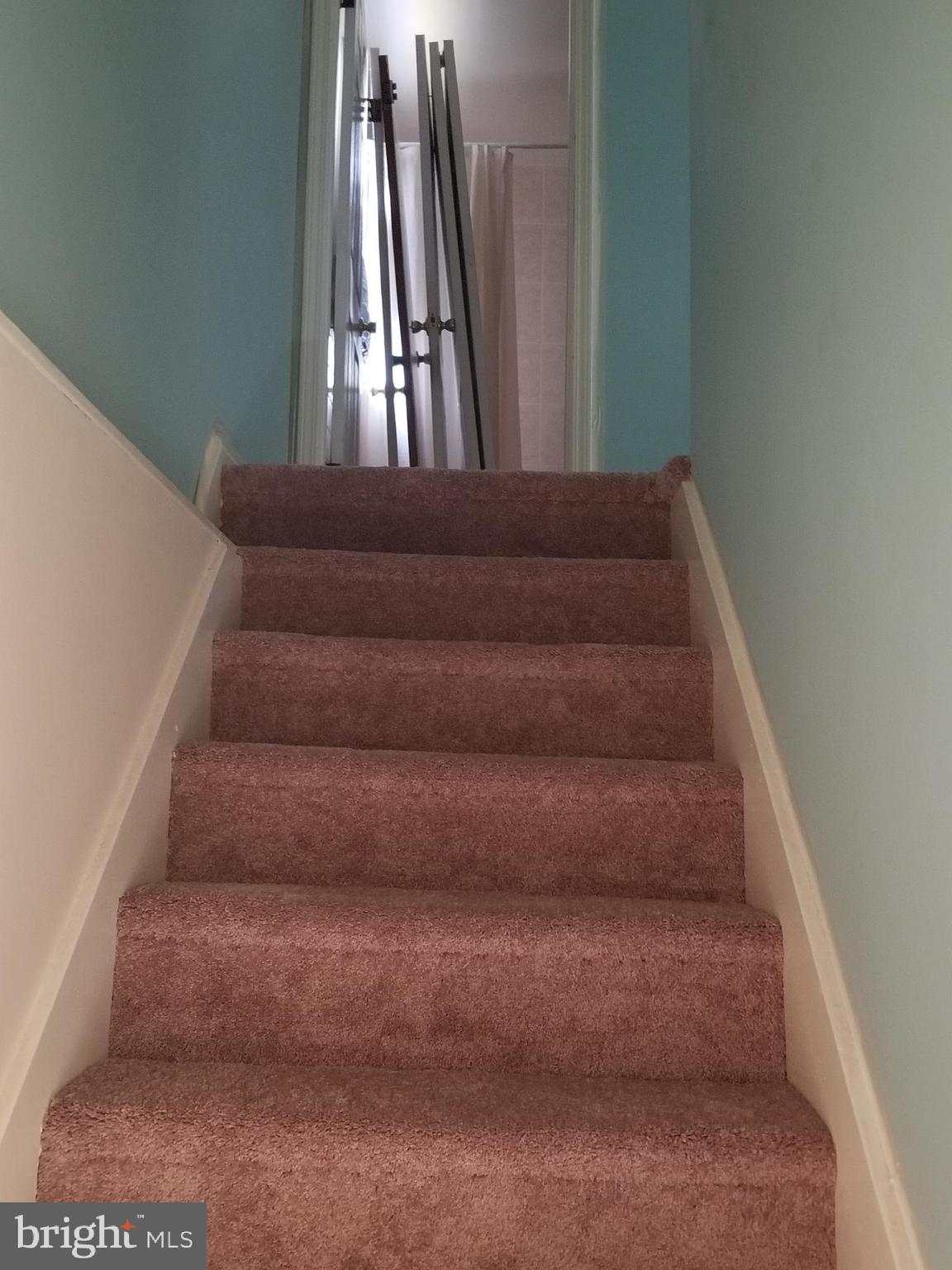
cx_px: 476
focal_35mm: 26
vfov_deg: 67.3
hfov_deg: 53.1
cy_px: 635
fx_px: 953
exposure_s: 1/10
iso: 320
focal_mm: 4.25
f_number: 1.7
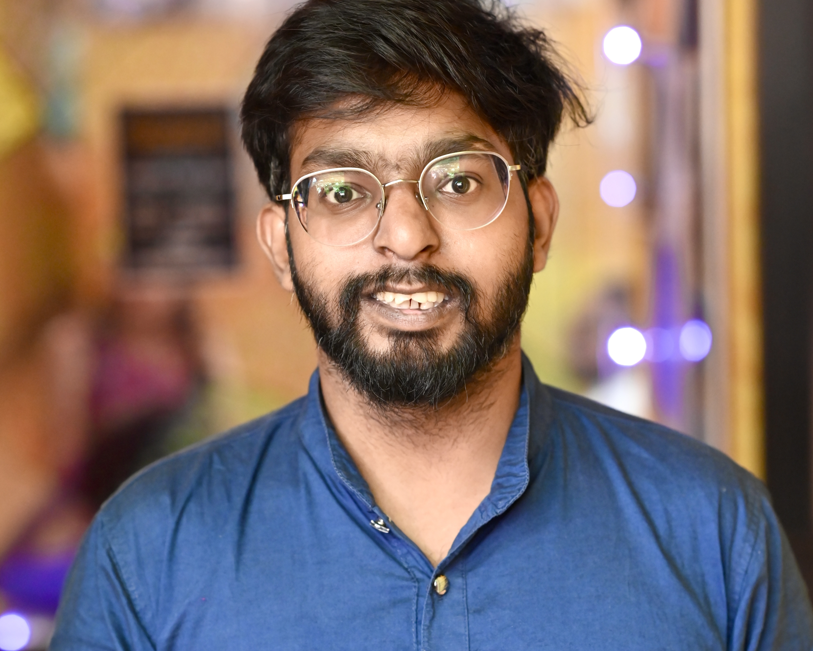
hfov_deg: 16.0
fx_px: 2887
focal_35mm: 120
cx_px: 407
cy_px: 437
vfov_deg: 12.8
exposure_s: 1/125
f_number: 2.8
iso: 2500
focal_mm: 85
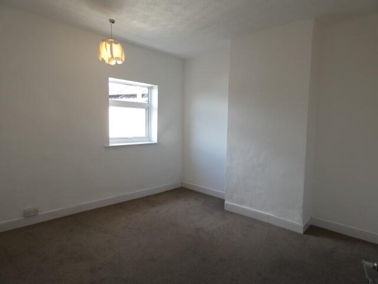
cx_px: 189
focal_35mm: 20
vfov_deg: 66.0
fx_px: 218
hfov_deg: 81.7
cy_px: 142
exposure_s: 1/80
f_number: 2.8
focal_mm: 3.6
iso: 80
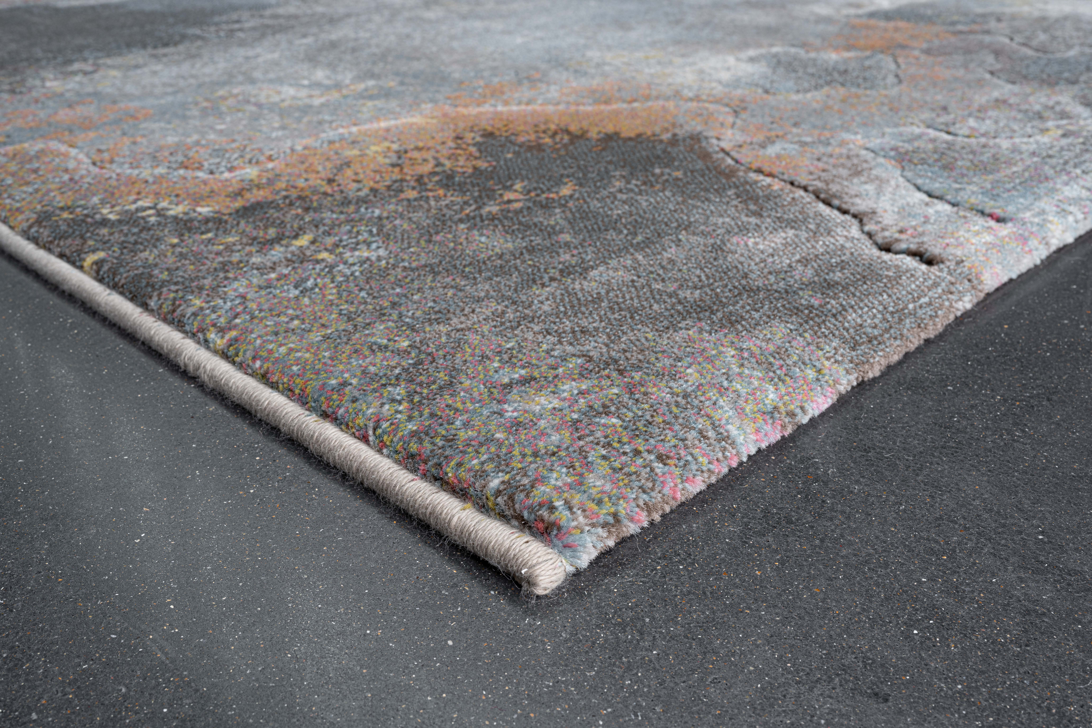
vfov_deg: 37.9
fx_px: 1062
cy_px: 364
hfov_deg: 54.4
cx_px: 546
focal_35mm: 35
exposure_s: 1/1.25
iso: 64
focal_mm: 35
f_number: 16
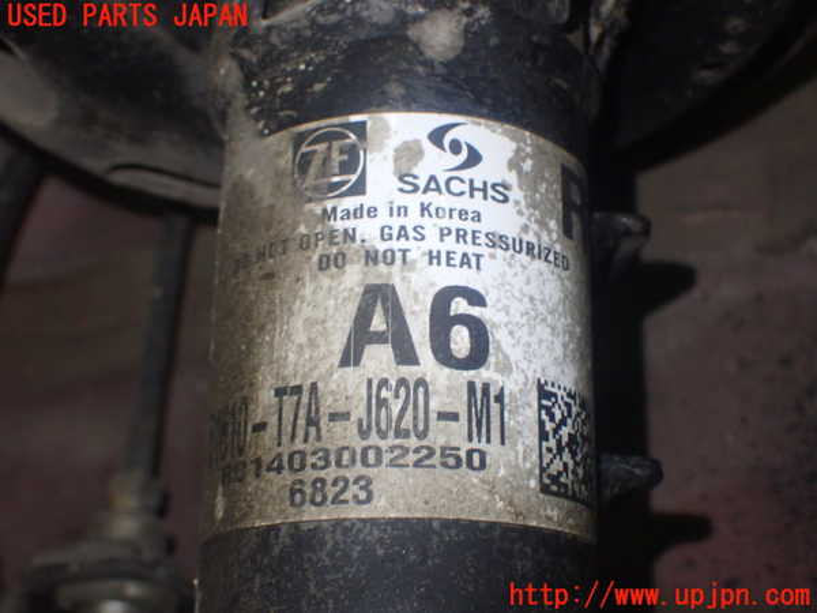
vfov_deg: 25.2
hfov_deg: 33.2
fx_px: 1369
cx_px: 408
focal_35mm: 58
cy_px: 306
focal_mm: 10.35
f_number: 3.5
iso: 800
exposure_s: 1/50
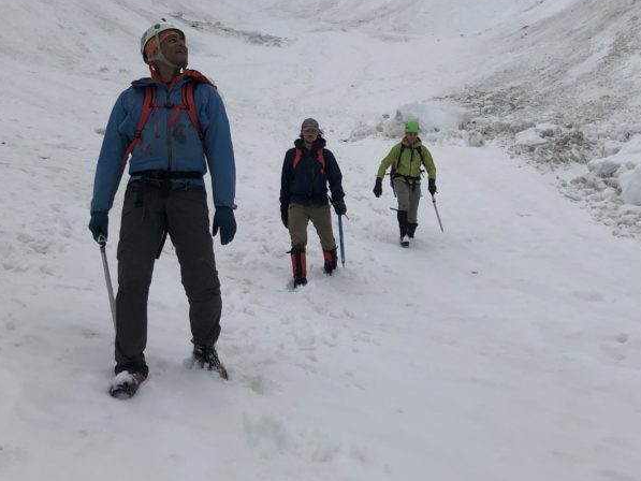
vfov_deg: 29.5
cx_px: 374
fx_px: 889
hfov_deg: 39.5
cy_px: 88
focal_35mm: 48
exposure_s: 1/2825
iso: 20
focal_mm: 3.99
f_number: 1.8
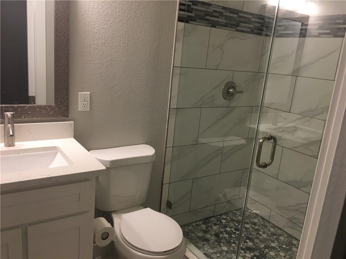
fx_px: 290
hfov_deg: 61.7
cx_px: 173
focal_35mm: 29
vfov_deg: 48.2
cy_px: 130
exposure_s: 1/15
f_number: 2.2
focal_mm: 4.15
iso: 32
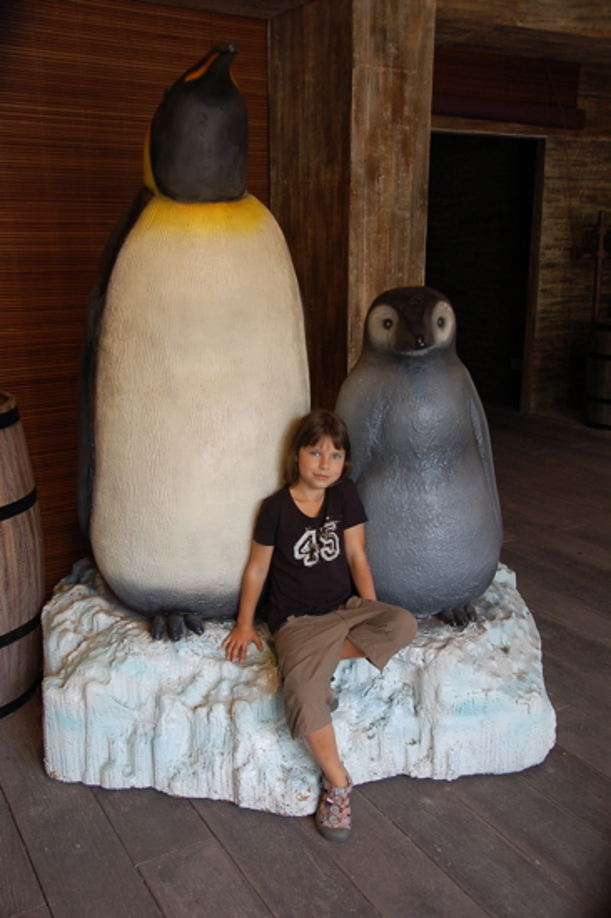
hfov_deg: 39.9
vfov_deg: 57.3
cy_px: 459
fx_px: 841
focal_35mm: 33
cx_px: 306
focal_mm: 22
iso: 200
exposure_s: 1/30
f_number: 3.8
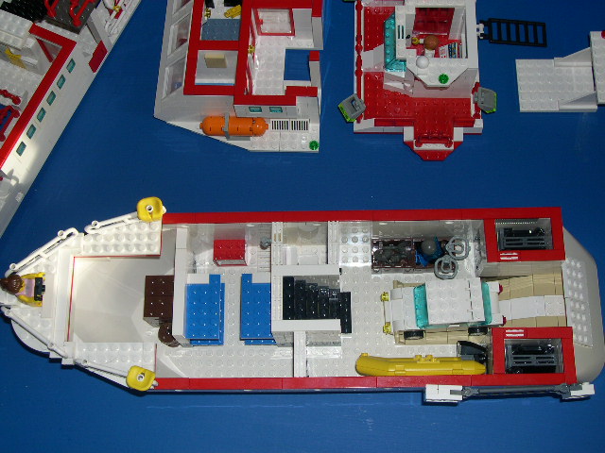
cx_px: 302
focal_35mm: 47
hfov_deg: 40.4
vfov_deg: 30.9
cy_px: 226
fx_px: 821
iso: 100
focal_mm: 10.1
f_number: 8.4
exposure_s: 1/60
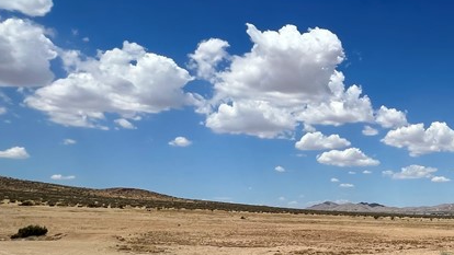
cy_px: 165
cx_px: 491
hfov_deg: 44.3
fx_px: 421
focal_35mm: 35
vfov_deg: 33.5
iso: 40
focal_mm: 1.57
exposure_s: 1/4219
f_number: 1.8
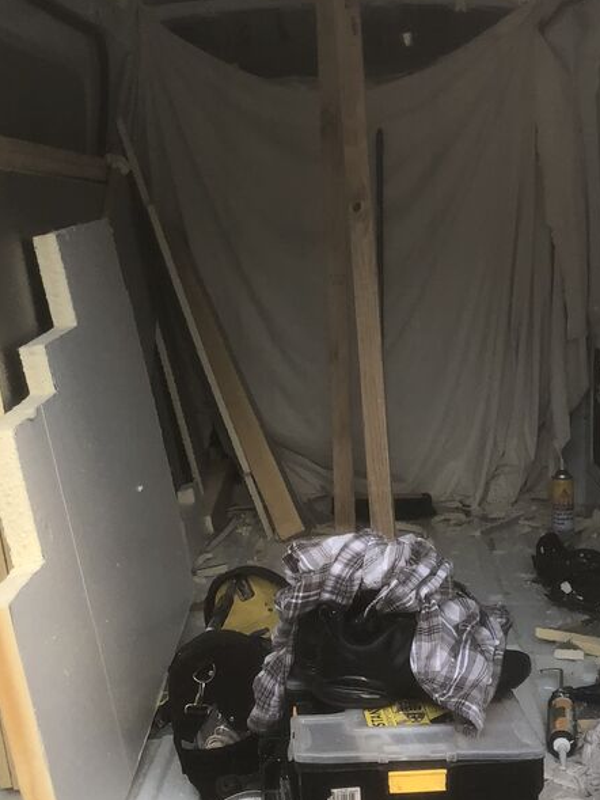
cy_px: 405
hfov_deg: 25.6
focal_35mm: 57
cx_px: 348
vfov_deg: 33.8
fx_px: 1317
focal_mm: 3.99
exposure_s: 1/120
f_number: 1.8
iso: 64
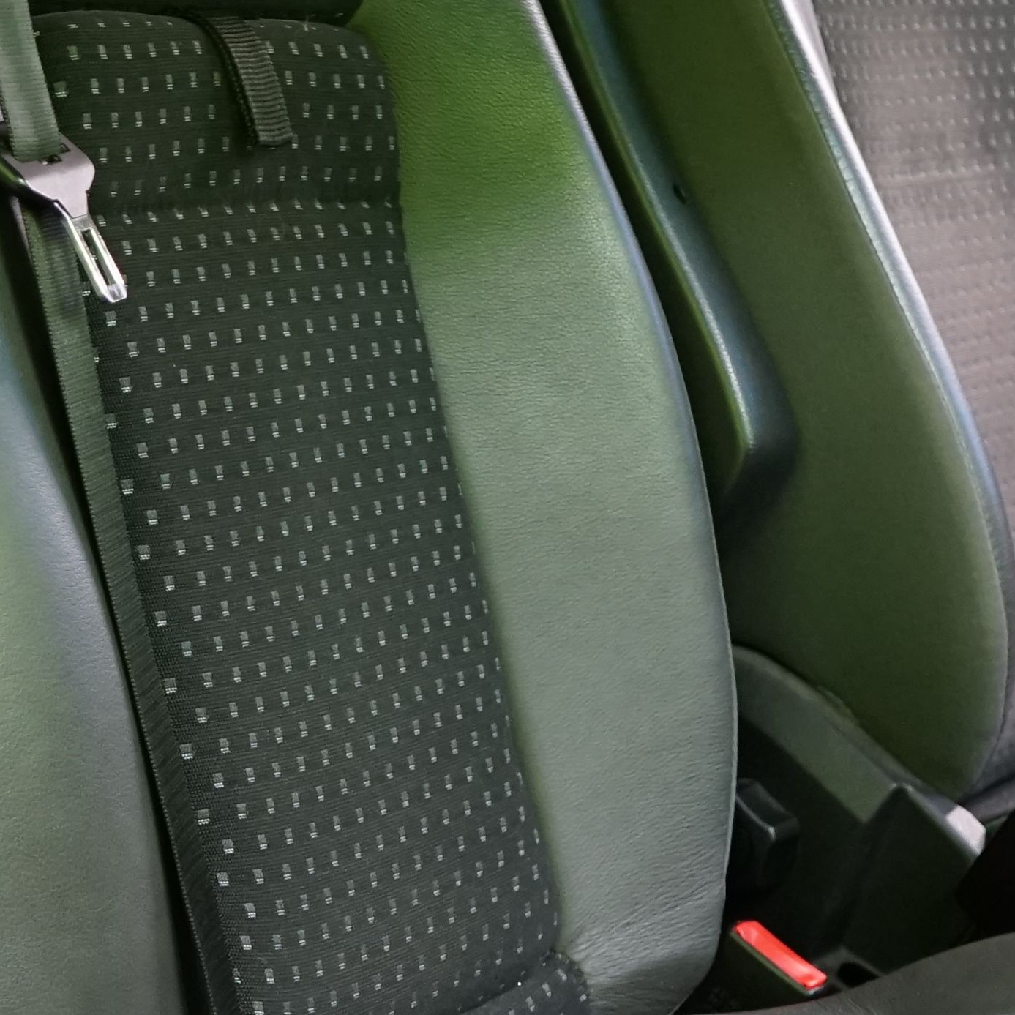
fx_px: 3782
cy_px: 504
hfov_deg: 15.3
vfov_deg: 15.3
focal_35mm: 114
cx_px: 386
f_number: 4.5
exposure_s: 1/20
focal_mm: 31
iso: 1600
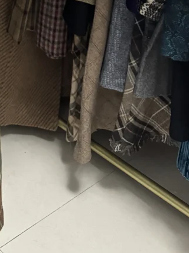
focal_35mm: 81
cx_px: -93
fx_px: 590
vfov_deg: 19.9
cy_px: -156
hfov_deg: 16.6
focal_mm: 6.76
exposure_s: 1/40
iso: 1000
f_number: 1.78
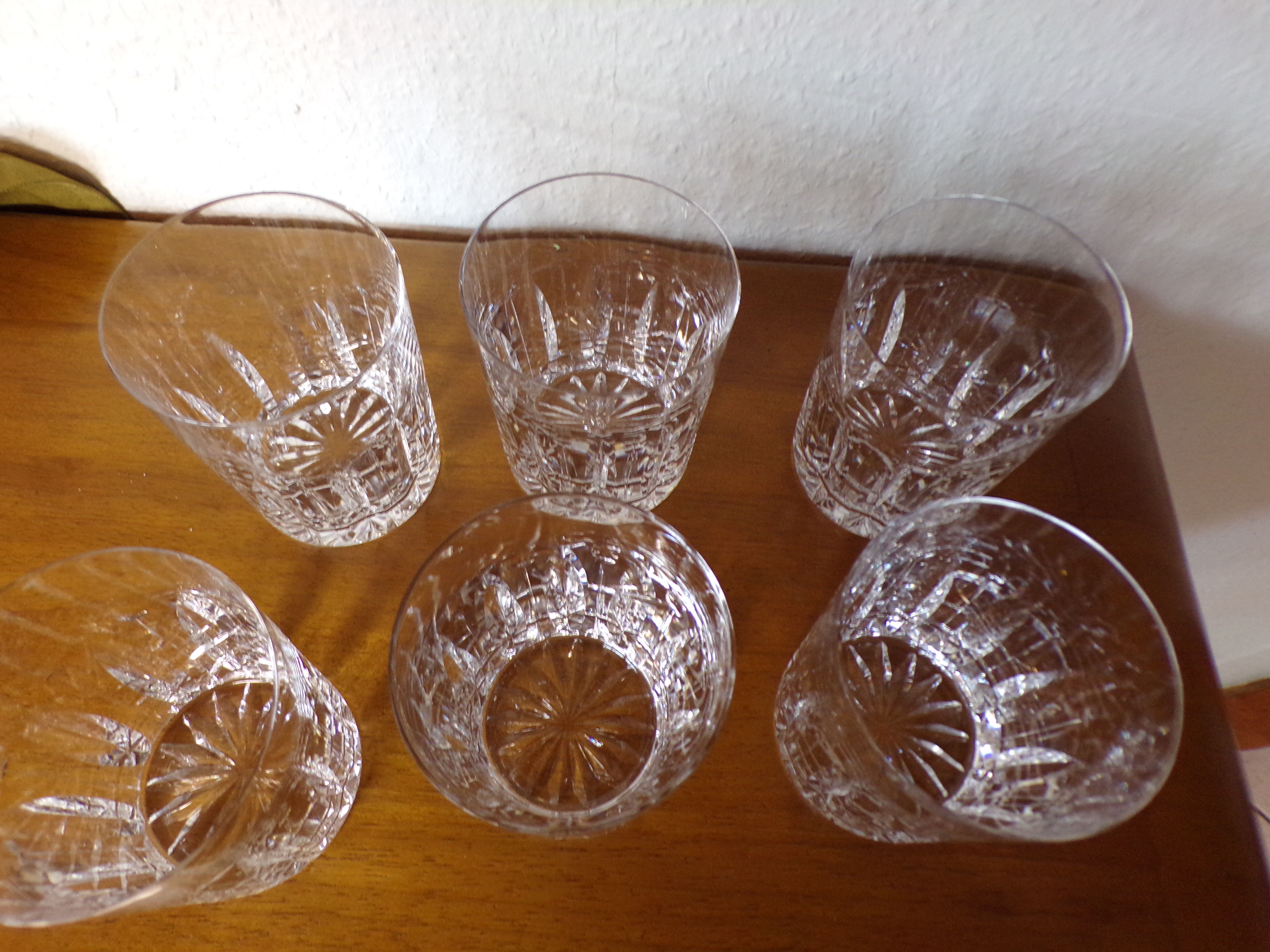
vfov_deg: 56.8
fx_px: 881
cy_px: 476
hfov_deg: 71.6
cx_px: 635
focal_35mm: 24
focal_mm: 4.3
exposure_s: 1/17
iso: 200
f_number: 3
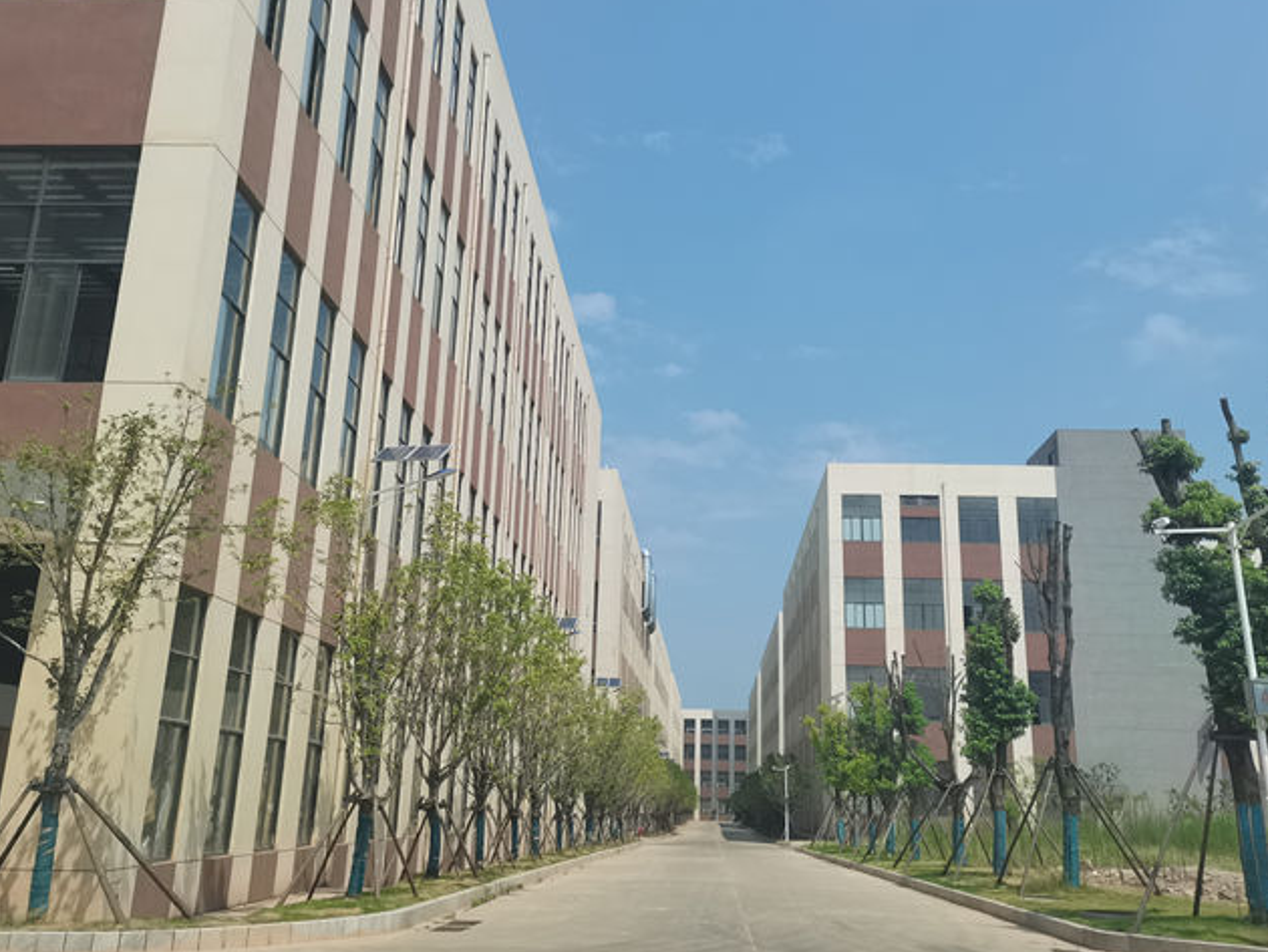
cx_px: 638
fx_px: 1209
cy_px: 433
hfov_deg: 55.3
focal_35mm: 33
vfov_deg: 42.9
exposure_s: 1/1953
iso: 50
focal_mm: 5.58
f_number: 1.8
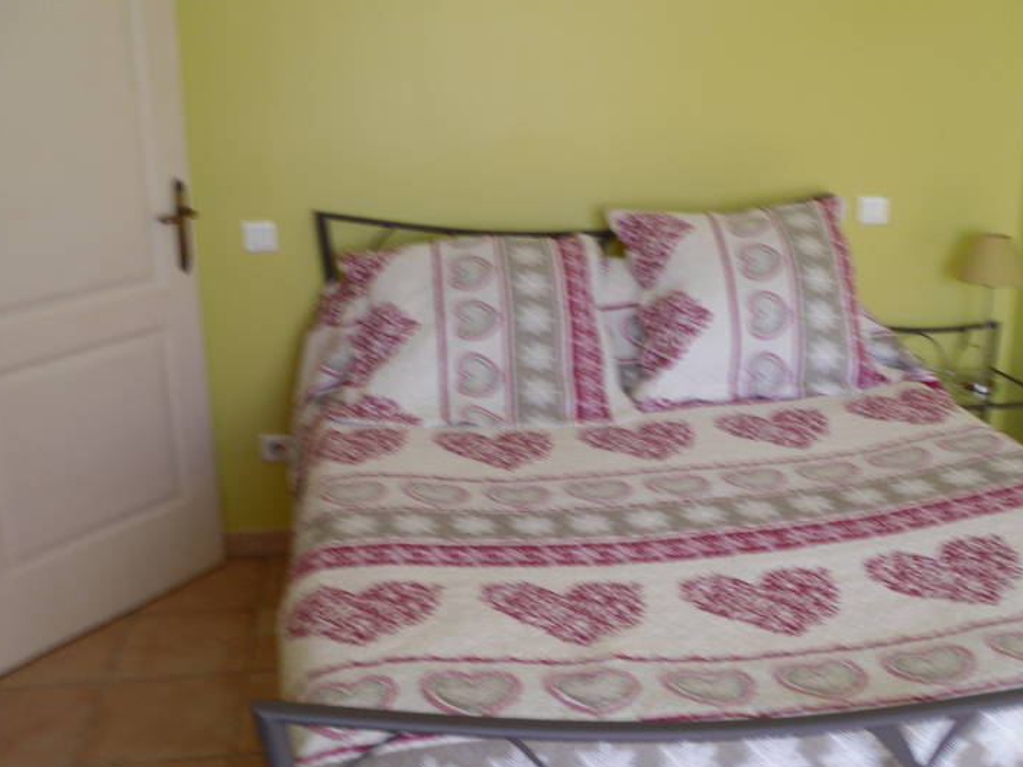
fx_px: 1123
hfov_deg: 49.0
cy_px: 394
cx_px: 532
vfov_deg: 37.7
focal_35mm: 38
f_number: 2.8
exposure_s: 1/49
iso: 100
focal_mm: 6
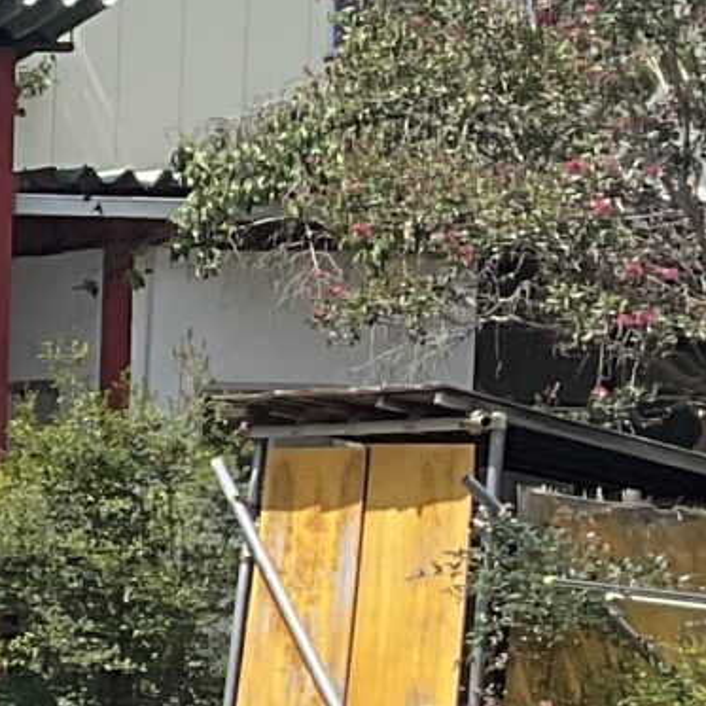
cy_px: 556
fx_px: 4061
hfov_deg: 8.3
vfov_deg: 9.9
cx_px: -1442
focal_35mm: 176
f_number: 1.8
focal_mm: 3
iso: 16
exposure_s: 1/1250
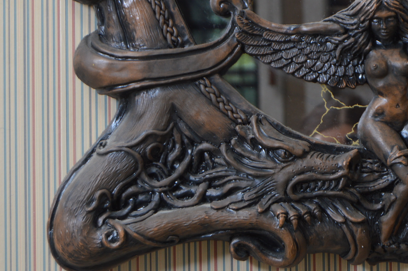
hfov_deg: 14.3
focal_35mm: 142
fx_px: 1608
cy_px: 90
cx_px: 364
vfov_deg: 9.6
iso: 200
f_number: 5.6
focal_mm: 50
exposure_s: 1/160
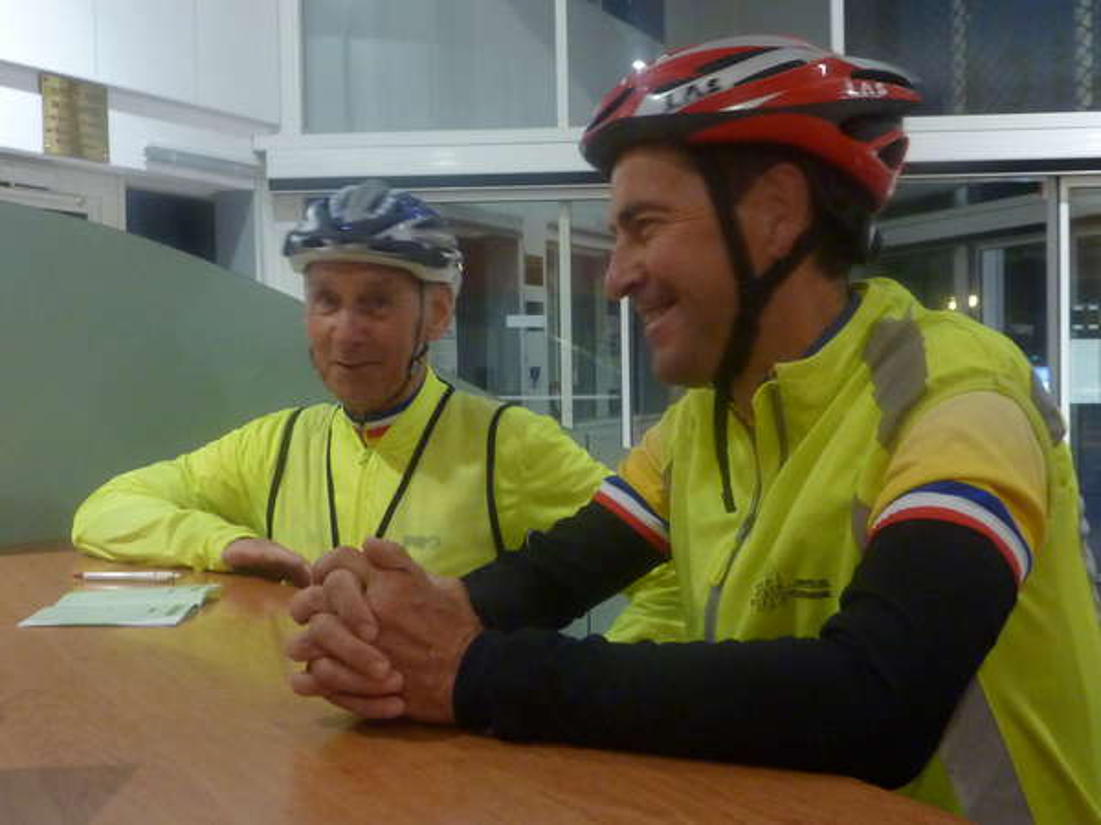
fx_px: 1304
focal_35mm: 41
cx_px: 550
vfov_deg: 35.1
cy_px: 412
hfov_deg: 45.8
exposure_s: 1/8
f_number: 3.4
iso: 400
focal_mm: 4.7
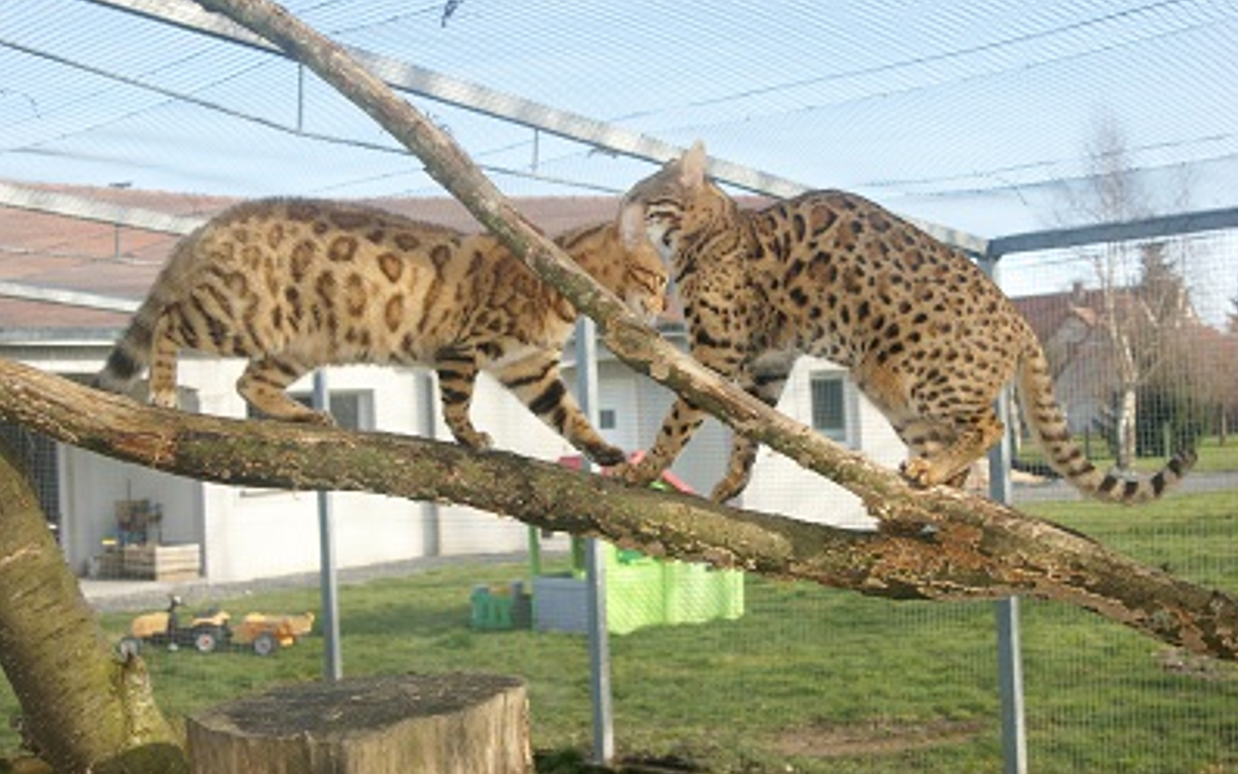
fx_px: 1451
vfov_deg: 29.9
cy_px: 373
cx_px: 619
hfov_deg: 46.2
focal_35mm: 43
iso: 100
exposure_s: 1/100
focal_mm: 28
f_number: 6.3
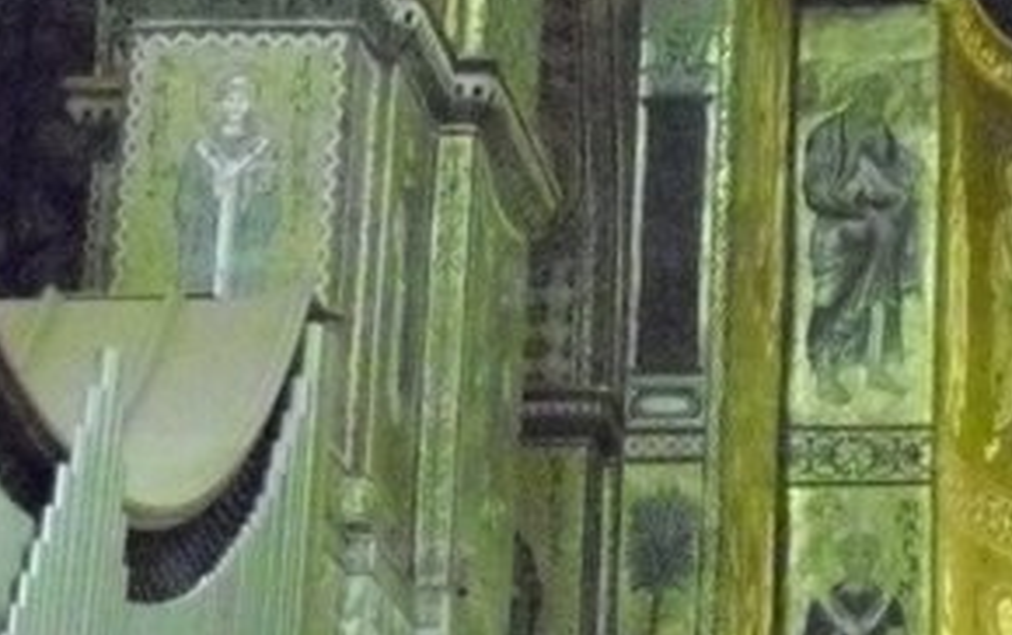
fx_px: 3921
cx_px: 1295
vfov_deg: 9.3
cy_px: 195
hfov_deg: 14.1
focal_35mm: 142
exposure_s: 1/25
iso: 1600
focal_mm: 6.2
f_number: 2.8
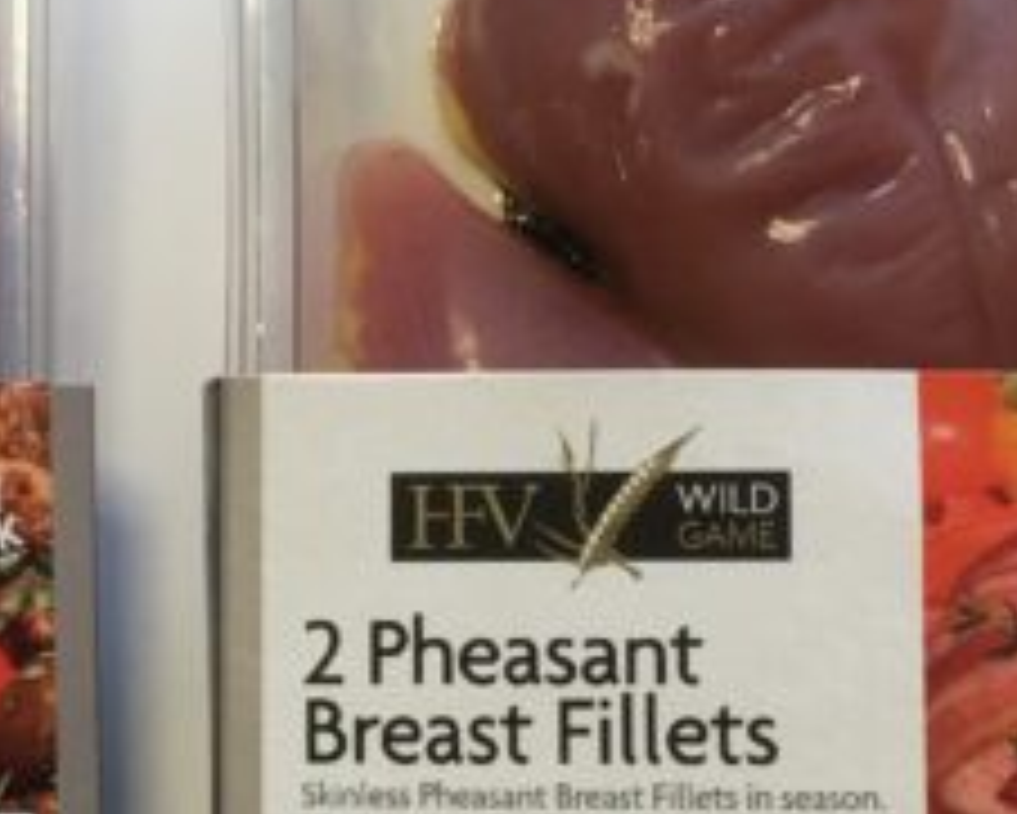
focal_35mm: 96
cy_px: 576
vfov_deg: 16.0
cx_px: 104
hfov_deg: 19.6
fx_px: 2891
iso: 40
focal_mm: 4.15
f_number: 2.2
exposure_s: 1/33
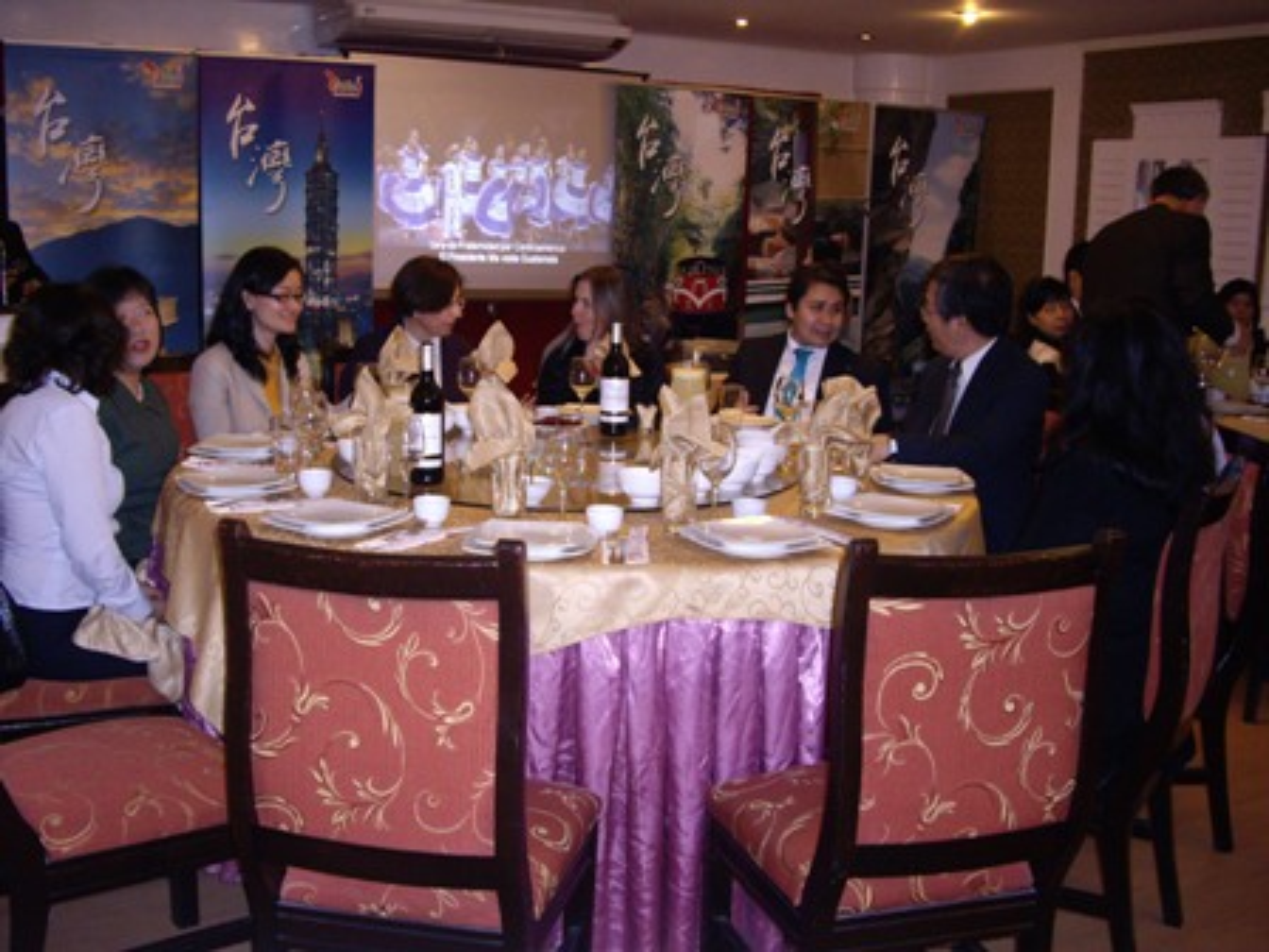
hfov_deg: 49.0
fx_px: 1393
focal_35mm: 38
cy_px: 476
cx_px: 634
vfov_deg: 37.7
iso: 400
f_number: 2.8
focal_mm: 7.9
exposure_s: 1/40
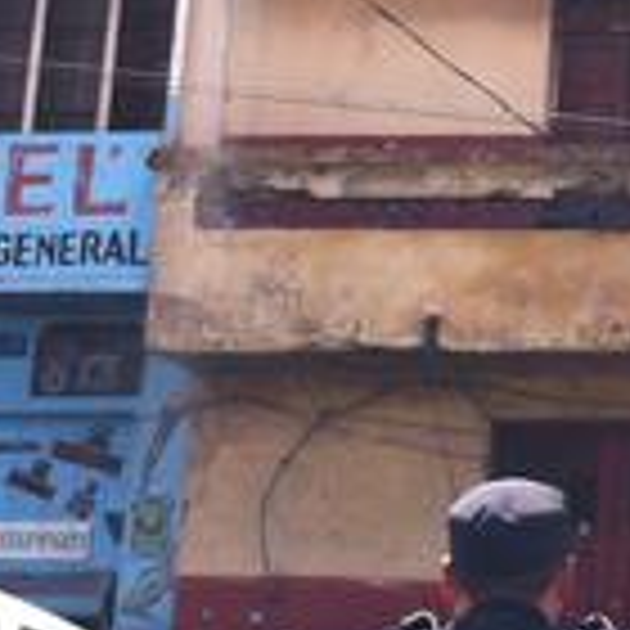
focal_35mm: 110
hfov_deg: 15.4
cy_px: 295
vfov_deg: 15.8
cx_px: 716
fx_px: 2265
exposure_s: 1/520
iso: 80
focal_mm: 3.85
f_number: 2.8
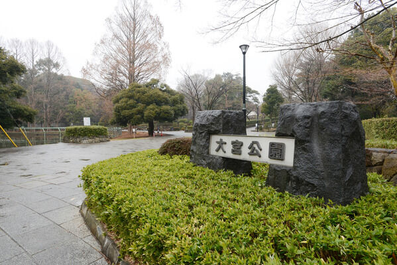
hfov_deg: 86.9
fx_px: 210
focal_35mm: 19
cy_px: 132
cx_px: 198
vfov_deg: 64.6
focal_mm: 19
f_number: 11
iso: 200
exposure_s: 1/60
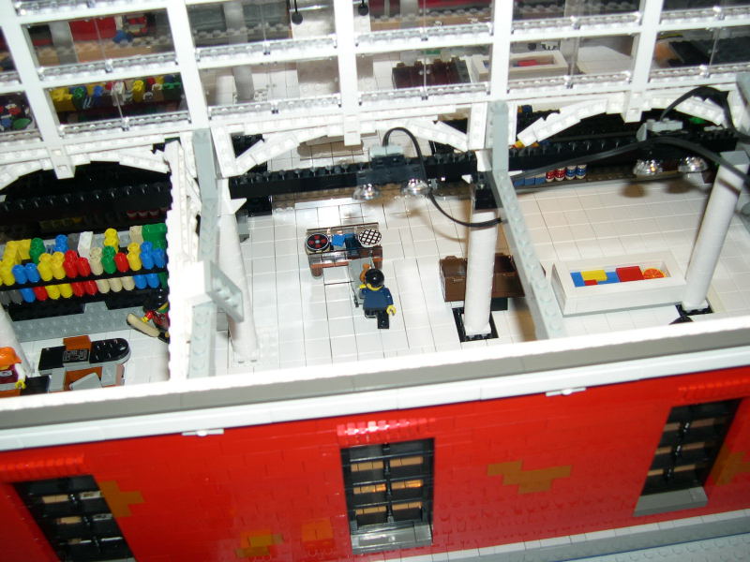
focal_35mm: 38
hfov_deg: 49.0
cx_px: 375
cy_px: 281
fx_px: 823
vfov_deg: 37.7
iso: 100
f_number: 2.8
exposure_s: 1/60
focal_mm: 8
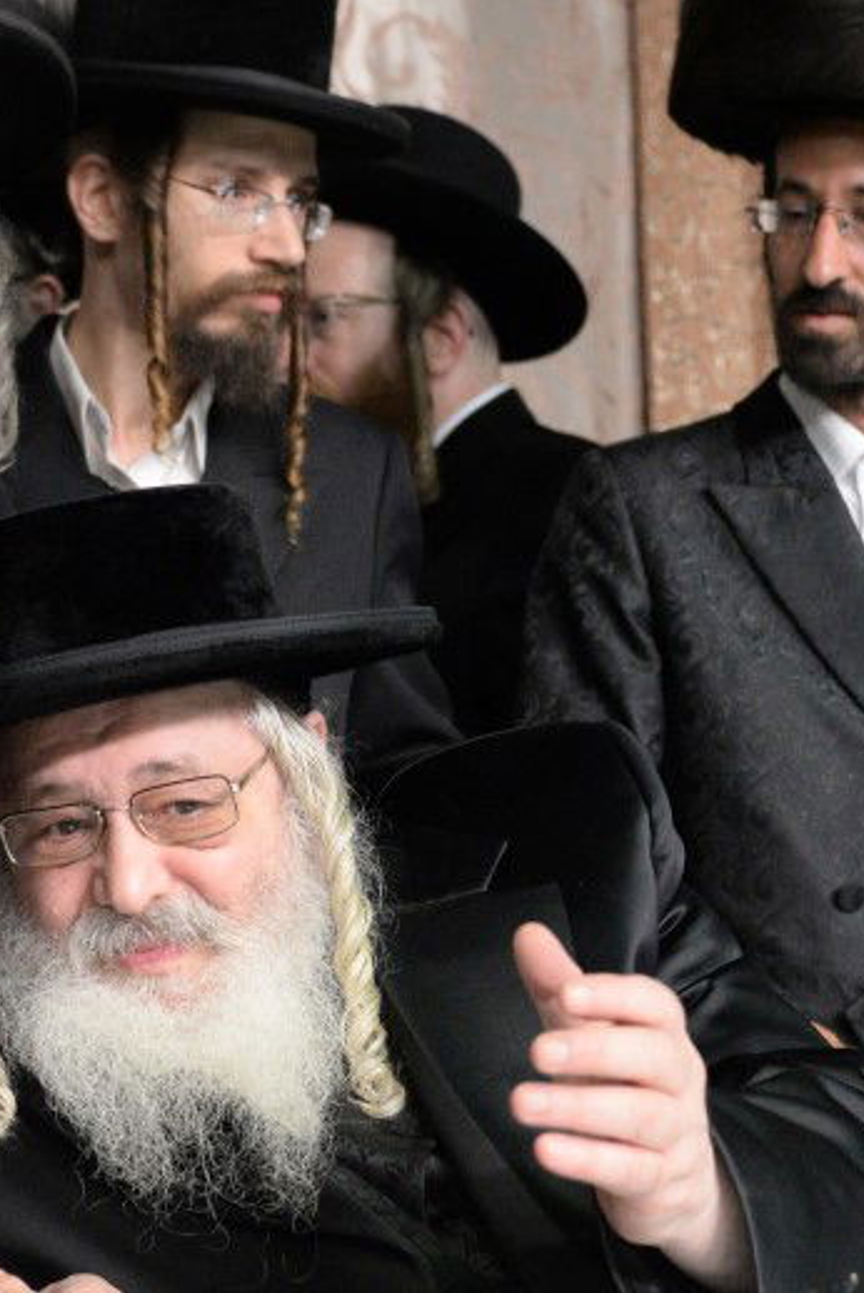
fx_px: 3595
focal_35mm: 100
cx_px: 160
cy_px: 714
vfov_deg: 20.4
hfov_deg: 13.6
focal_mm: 45
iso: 4000
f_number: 4.2
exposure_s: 1/160
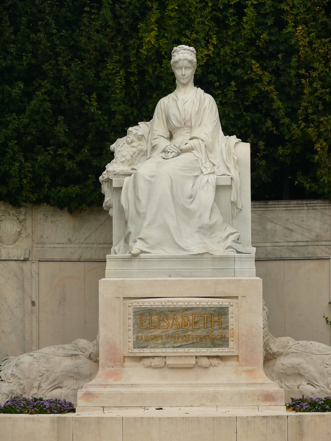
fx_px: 2078
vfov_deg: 12.1
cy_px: 220
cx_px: 165
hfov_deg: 9.1
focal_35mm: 163
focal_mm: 34.3
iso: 100
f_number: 4
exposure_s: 1/125
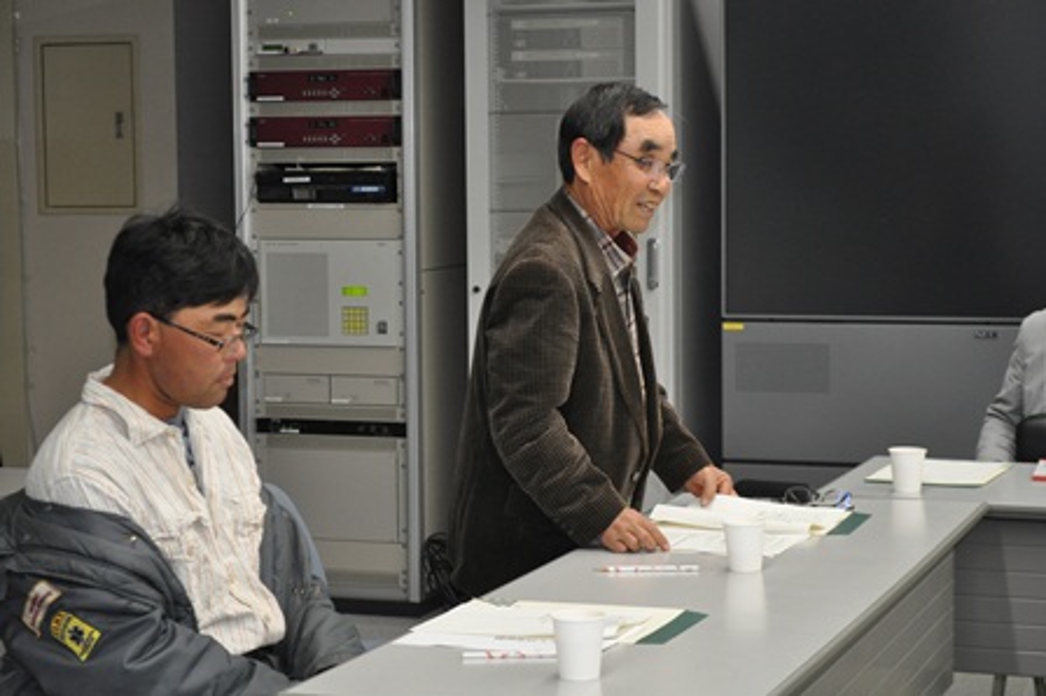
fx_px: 2395
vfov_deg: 16.5
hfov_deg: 24.6
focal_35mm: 82
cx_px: 523
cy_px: 348
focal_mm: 55
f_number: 5.6
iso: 800
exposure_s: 1/80
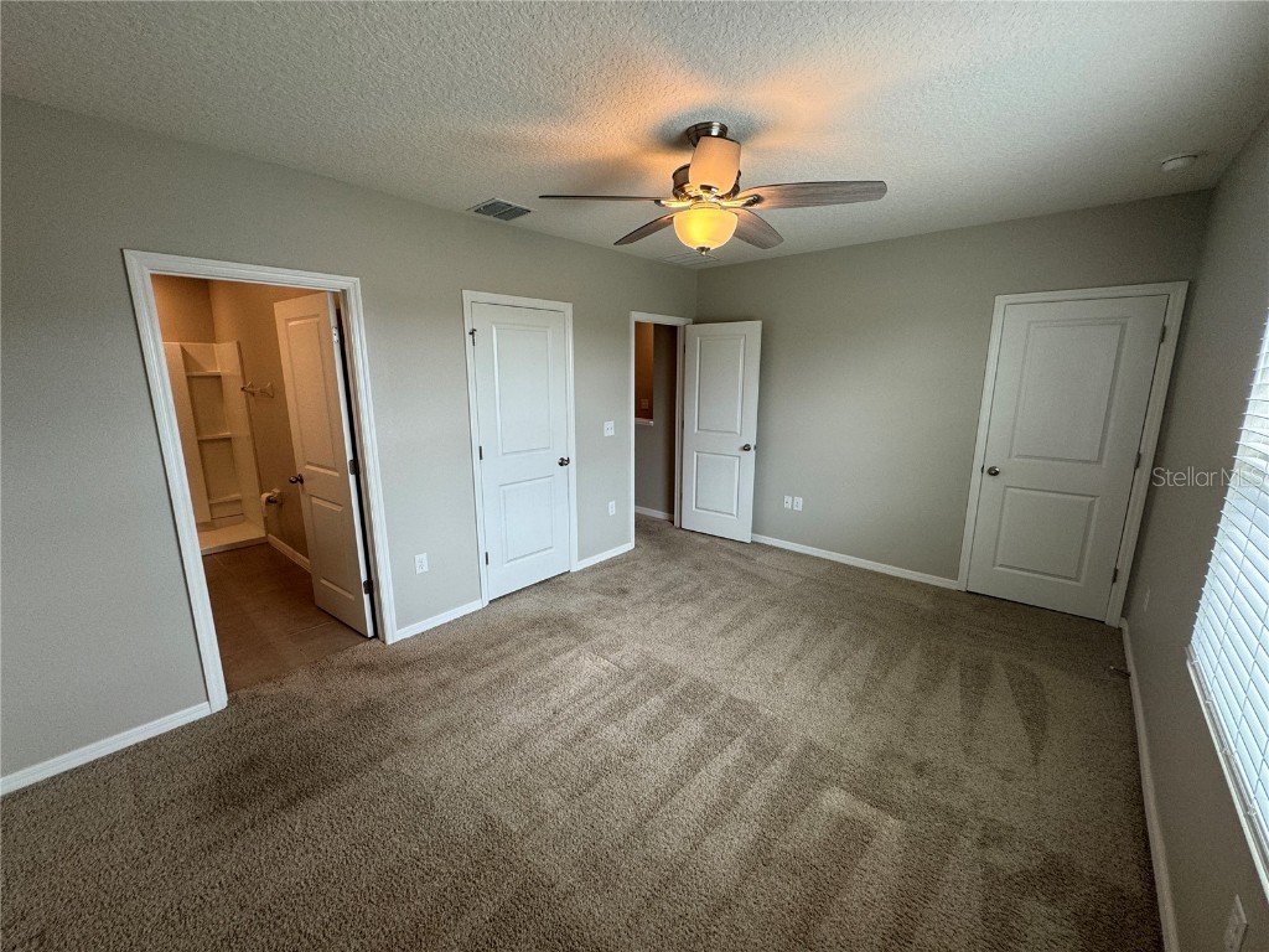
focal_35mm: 14
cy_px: 476
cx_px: 634
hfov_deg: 102.1
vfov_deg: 85.7
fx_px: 513
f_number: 2.2
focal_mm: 2.22
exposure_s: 1/120
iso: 100
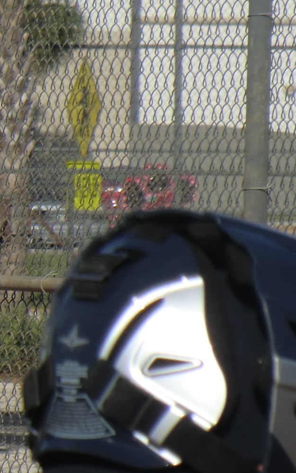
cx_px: -315
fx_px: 9265
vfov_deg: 2.9
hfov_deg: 1.8
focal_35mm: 718
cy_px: 229
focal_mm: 43
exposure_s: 1/640
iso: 64
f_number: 5.7
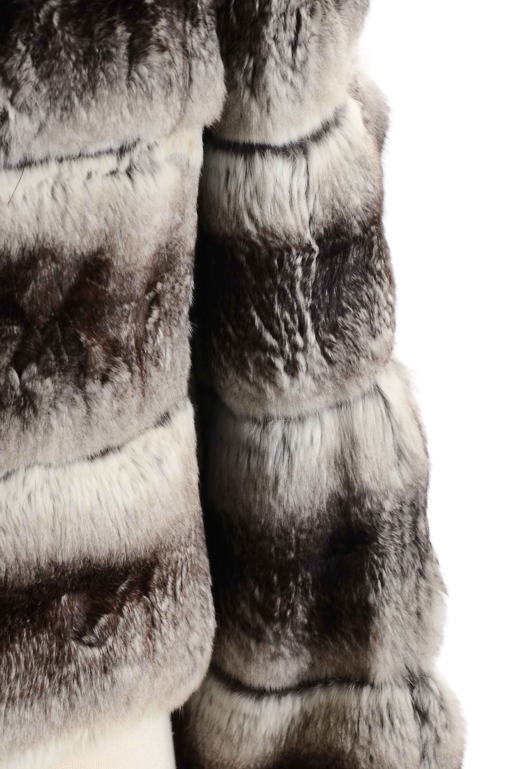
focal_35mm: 223
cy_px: 448
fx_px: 4745
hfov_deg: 6.1
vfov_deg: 9.3
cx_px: 204
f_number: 8
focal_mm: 105
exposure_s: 1/60
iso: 160
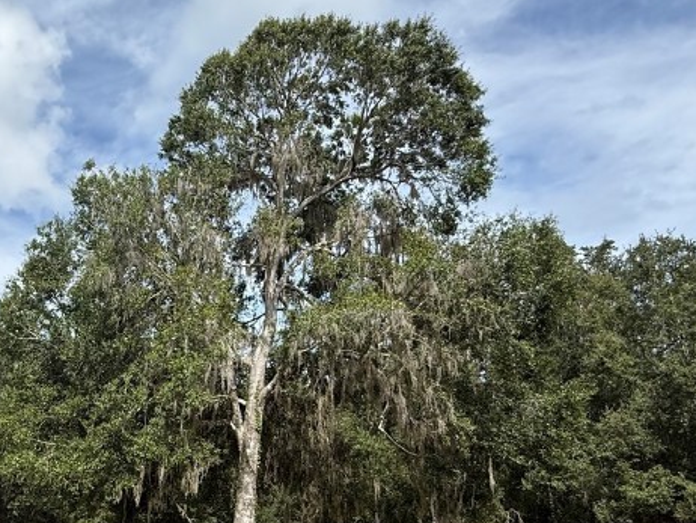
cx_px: 133
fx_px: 624
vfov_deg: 44.4
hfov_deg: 54.1
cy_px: 371
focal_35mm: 31
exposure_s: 1/1259
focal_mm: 2.22
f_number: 2.2
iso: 50
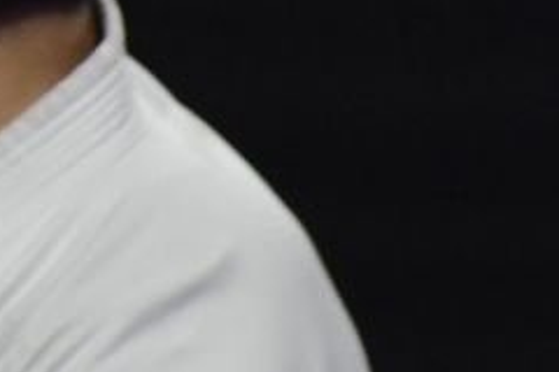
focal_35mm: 3146
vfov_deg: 0.4
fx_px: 48847
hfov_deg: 0.7
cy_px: 500
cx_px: -1423
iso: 1250
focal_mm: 280
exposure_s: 1/800
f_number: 4
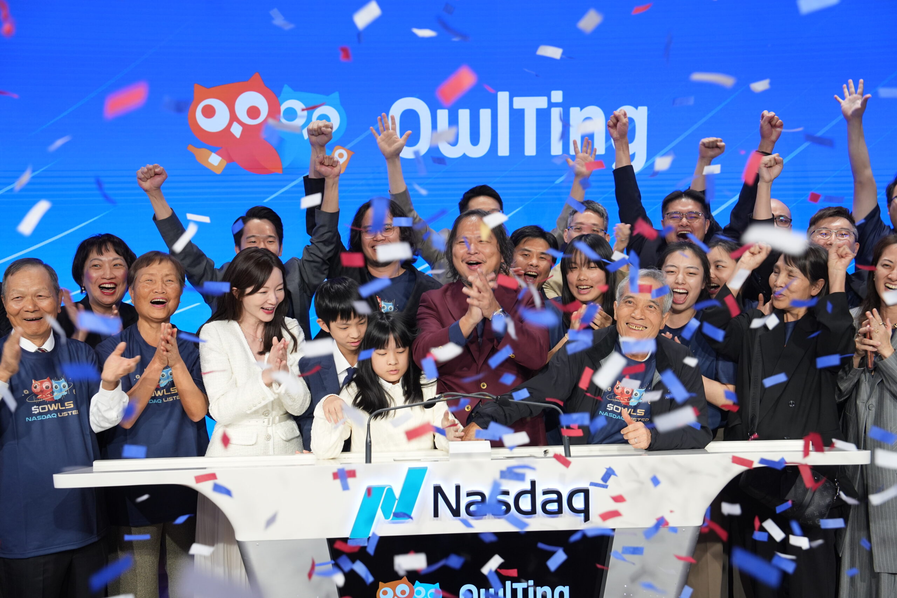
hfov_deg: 41.1
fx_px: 1196
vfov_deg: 28.1
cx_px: 448
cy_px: 299
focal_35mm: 48
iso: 1250
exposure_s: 1/160
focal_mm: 48
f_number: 4
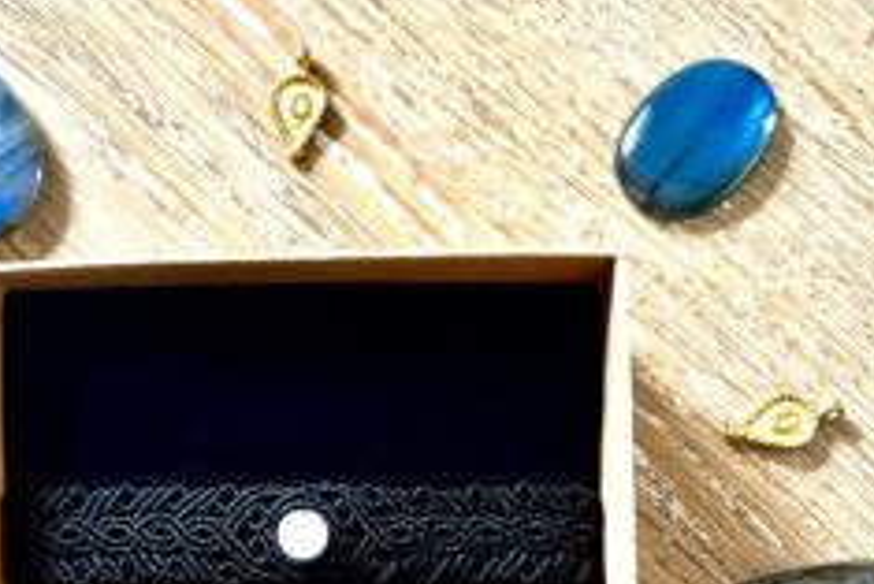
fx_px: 1117
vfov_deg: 27.8
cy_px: 562
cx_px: 350
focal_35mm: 46
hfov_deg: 42.5
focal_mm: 5.96
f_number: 1.6
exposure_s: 1/37
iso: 640
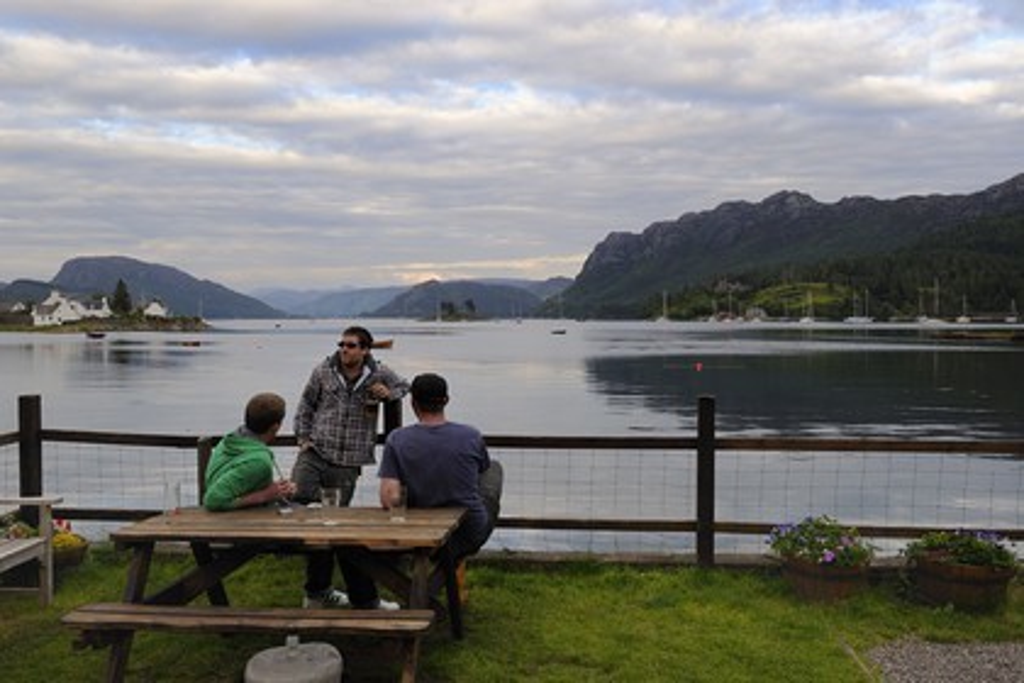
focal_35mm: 34
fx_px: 967
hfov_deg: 55.8
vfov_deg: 38.9
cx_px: 512
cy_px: 342
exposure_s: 1/160
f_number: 9
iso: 400
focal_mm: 34
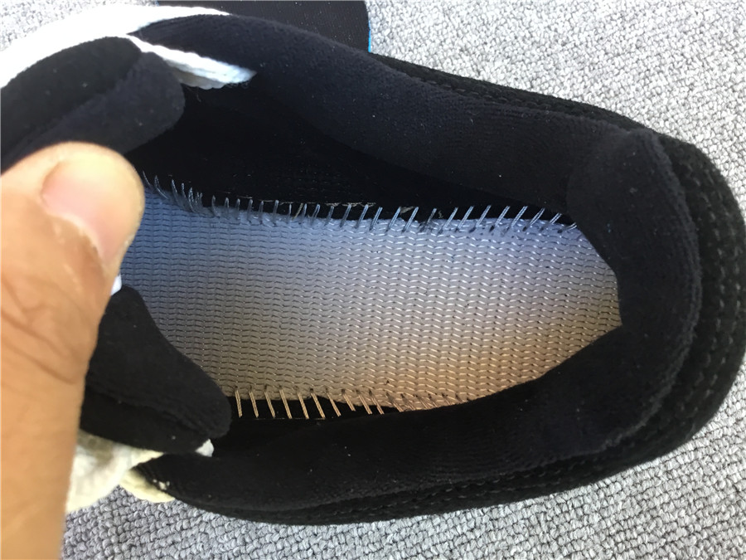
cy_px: 280
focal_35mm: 31
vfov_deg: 45.4
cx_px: 373
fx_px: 668
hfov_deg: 58.4
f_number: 2.4
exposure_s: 1/33
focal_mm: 3.3
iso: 40
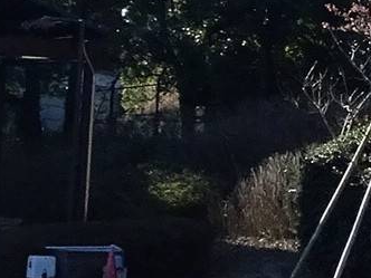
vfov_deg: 9.0
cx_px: 429
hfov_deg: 12.0
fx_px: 1736
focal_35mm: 162
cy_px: -123
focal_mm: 4.5
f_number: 3.5
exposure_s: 1/400
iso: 80
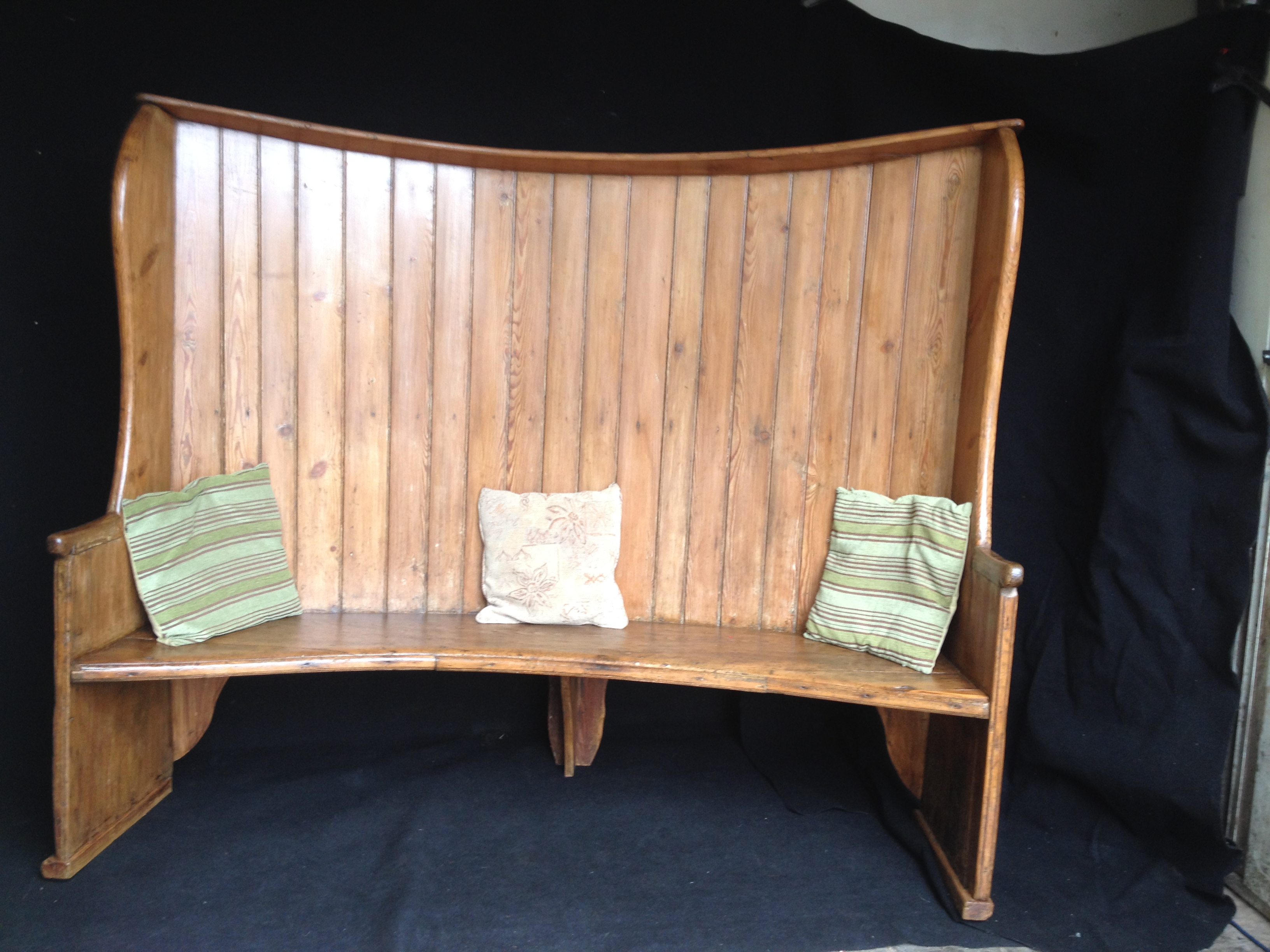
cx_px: 635
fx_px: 1284
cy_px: 476
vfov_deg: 40.7
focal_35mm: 35
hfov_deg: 52.6
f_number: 2.4
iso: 64
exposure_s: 1/20
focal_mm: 4.28
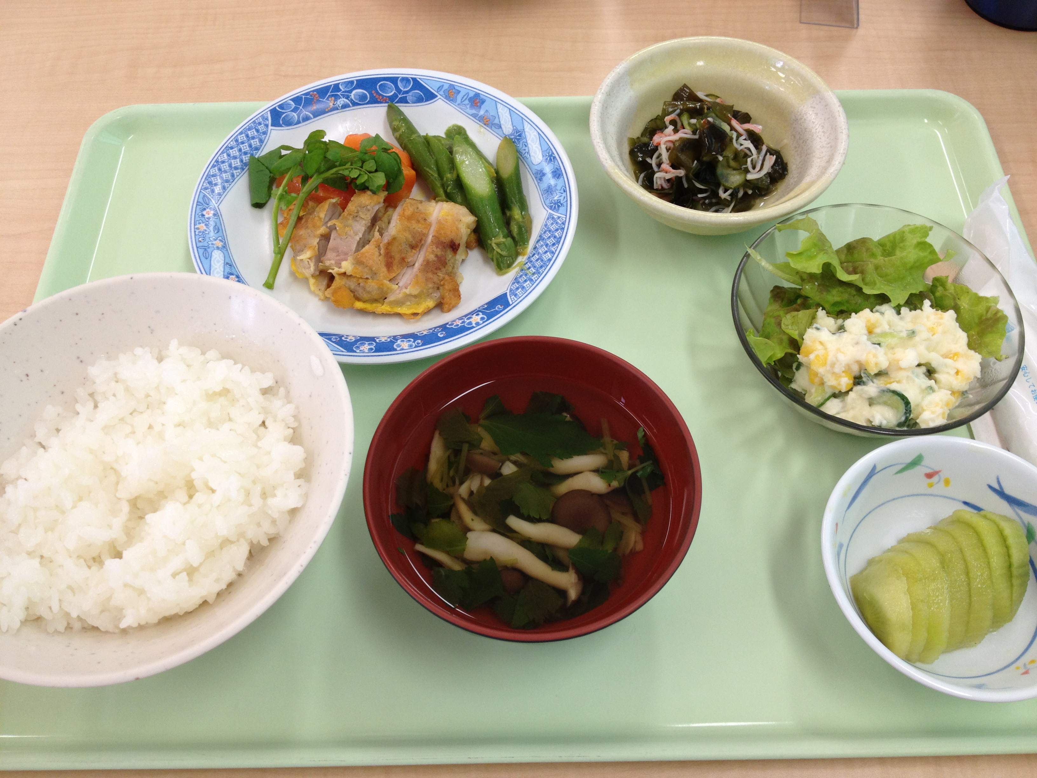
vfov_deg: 40.7
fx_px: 1049
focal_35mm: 35
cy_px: 389
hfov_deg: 52.6
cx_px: 518
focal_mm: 4.28
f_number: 2.4
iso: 80
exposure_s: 1/60
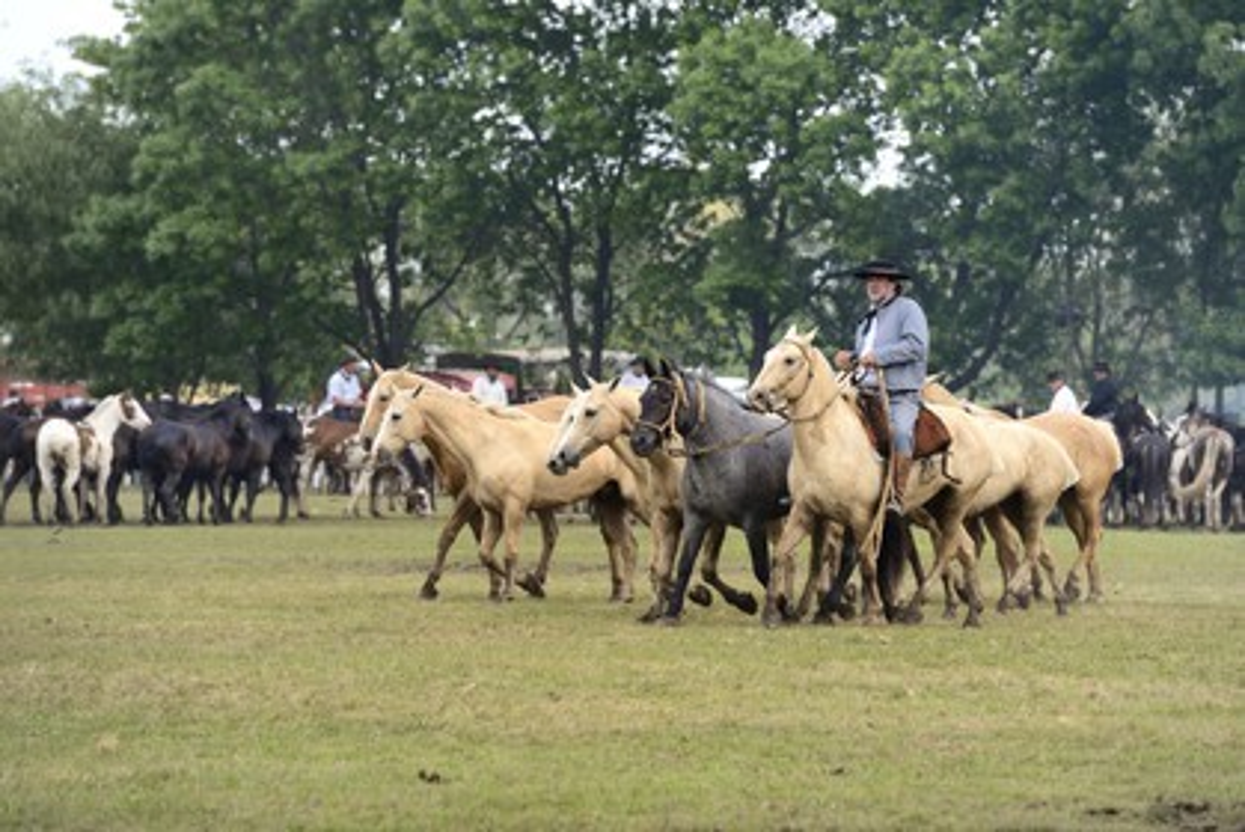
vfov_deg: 6.9
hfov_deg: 10.3
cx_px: 622
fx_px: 6921
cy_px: 416
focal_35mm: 200
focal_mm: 200
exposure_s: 1/500
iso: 400
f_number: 6.3
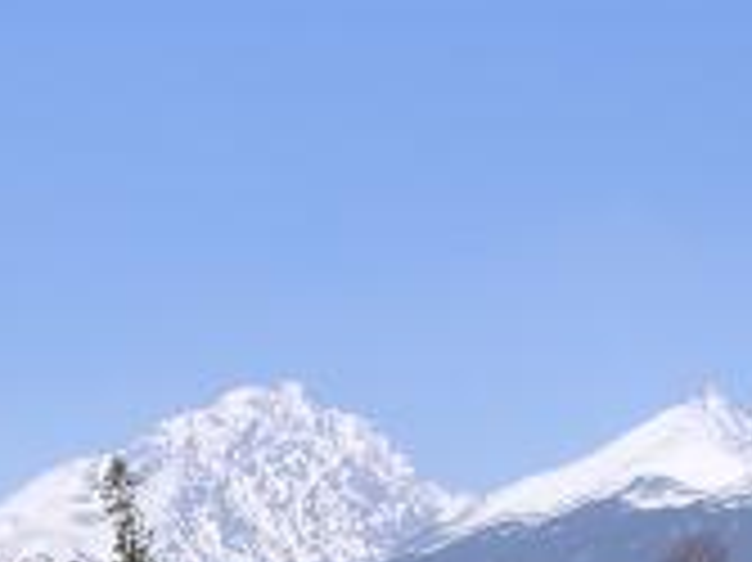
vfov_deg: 9.8
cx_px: -90
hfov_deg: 13.3
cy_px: 836
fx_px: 3169
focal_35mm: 146
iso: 100
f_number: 5.6
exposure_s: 1/329
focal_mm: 5.8
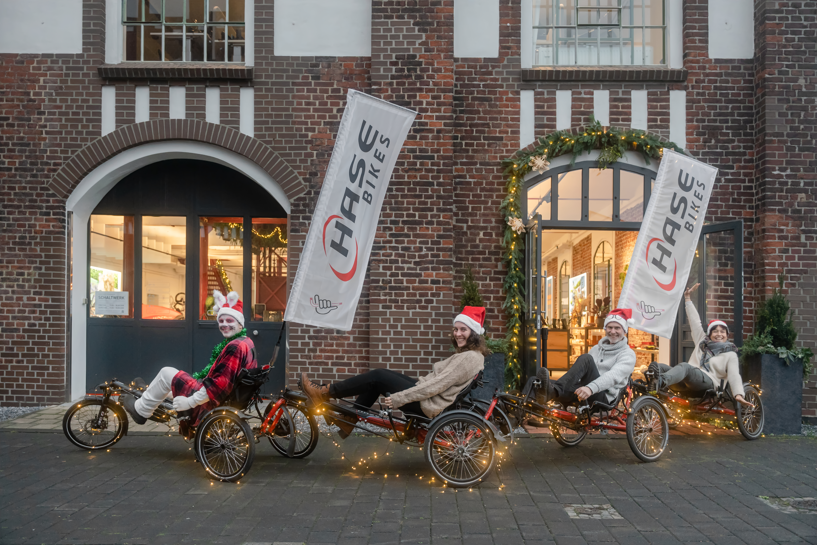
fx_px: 676
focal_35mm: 30
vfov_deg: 43.9
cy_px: 272
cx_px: 408
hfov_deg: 62.3
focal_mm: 29.8
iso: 3200
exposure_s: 1/320
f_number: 2.8
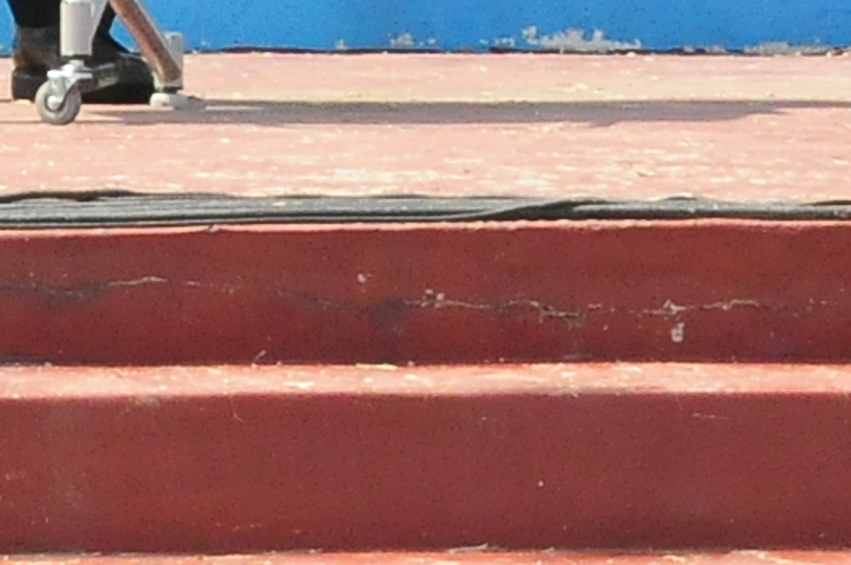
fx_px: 12678
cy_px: -1169
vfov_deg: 2.5
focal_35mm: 537
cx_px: 39
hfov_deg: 3.8
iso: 800
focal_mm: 45
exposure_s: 1/400
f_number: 10
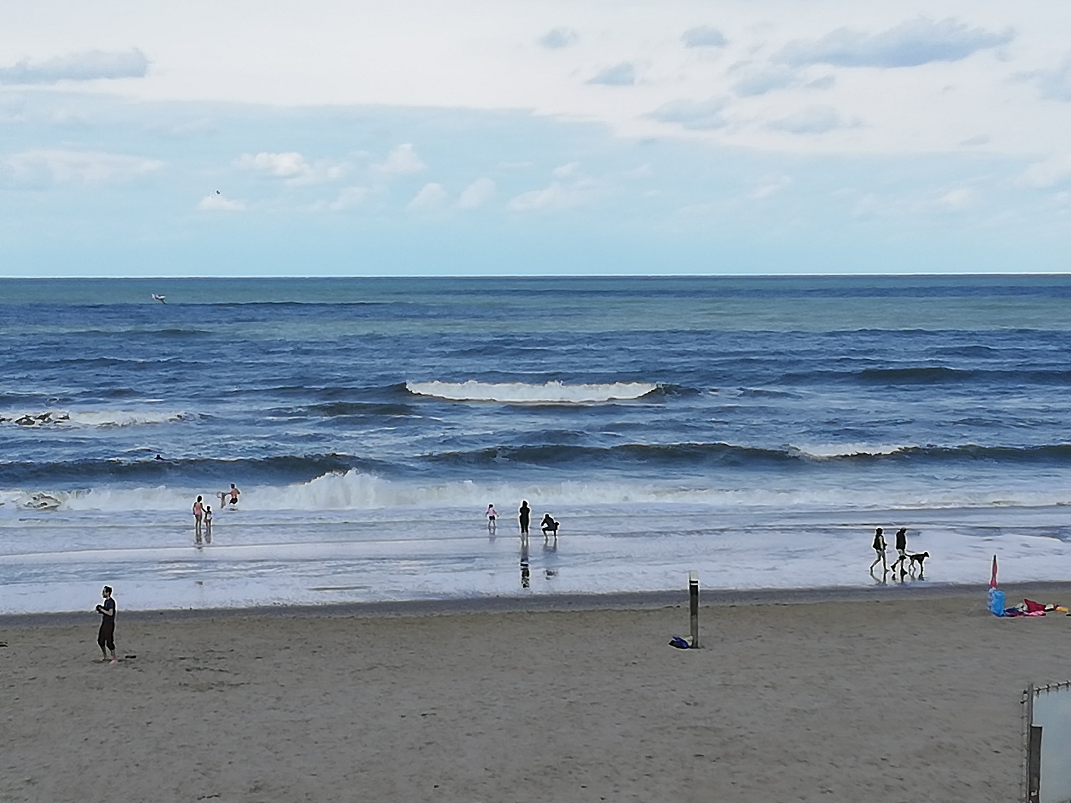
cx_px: 536
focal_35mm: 104
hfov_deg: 18.9
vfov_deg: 14.2
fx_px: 3218
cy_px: 402
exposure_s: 1/1309
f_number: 2.2
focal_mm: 3.81
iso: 50
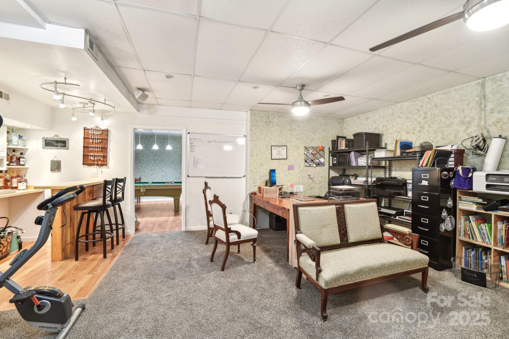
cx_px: 254
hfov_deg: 100.4
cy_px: 170
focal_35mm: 15
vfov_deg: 77.3
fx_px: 212
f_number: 11
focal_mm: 15
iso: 100
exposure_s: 1.6
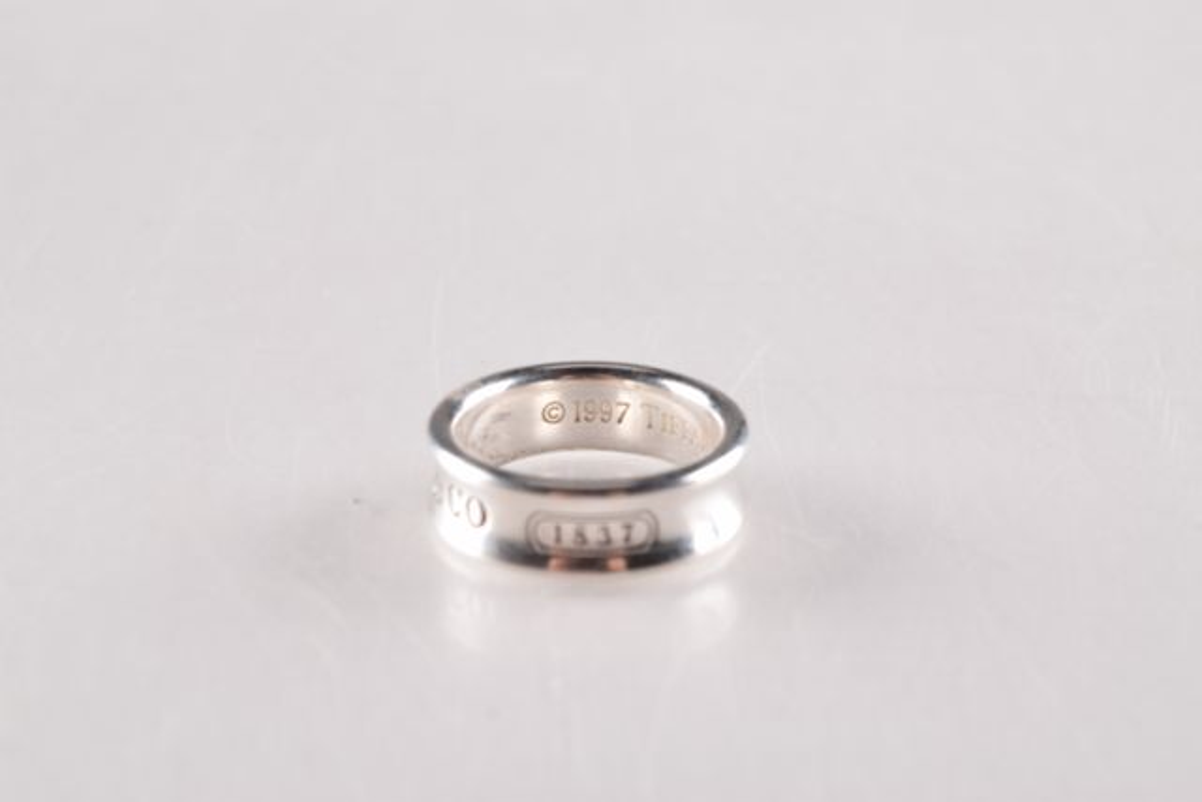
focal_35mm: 82
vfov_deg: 16.6
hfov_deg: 24.6
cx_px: 601
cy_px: 401
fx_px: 2755
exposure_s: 1/125
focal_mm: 55
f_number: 14
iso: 100
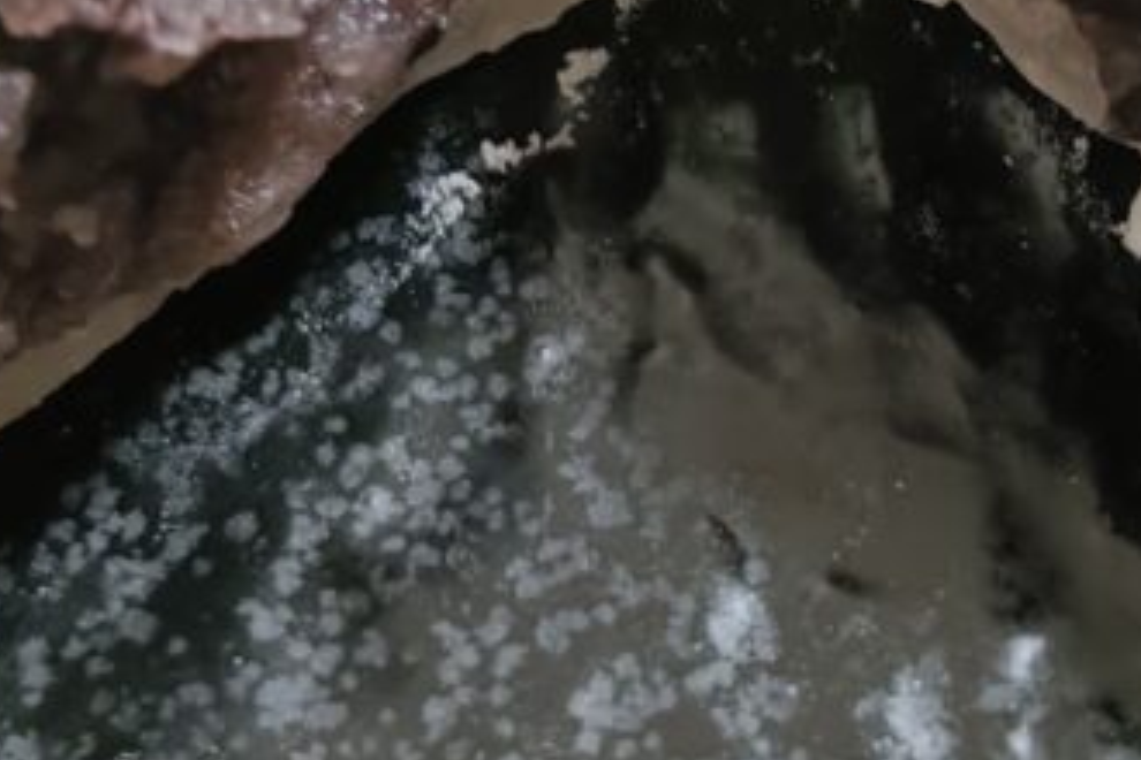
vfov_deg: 13.0
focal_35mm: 101
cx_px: 667
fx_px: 3201
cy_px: -259
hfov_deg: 20.2
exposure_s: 1/20
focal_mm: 4.7
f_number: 1.7
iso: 3200
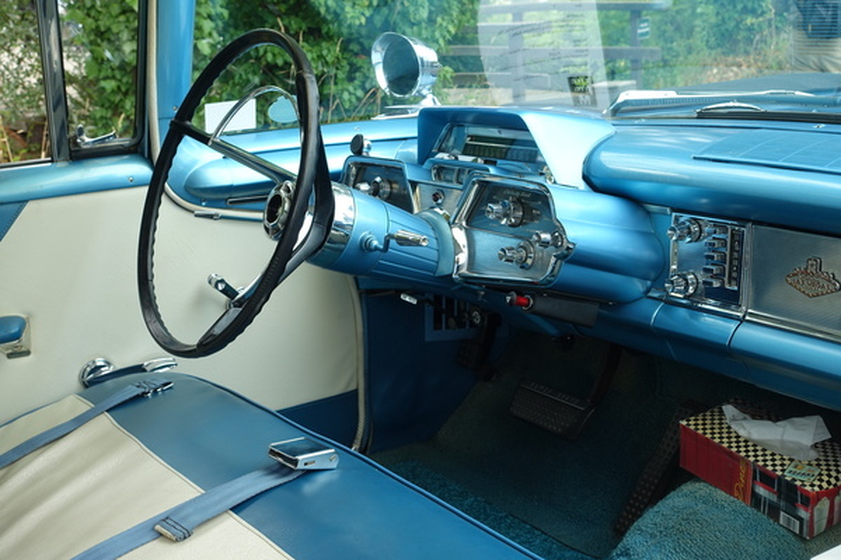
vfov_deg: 28.1
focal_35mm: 48
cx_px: 420
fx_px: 1121
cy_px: 280
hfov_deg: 41.1
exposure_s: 1/80
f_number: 5
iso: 125
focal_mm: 17.7
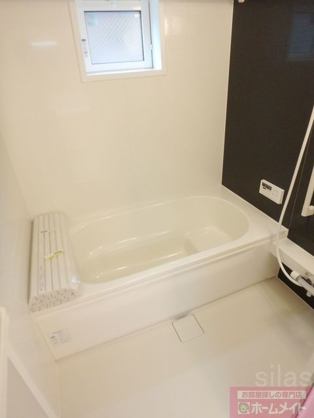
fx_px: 254
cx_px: 157
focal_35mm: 21
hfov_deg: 63.4
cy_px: 209
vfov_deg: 79.0
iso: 500
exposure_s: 1/30
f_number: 3.5
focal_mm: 3.7
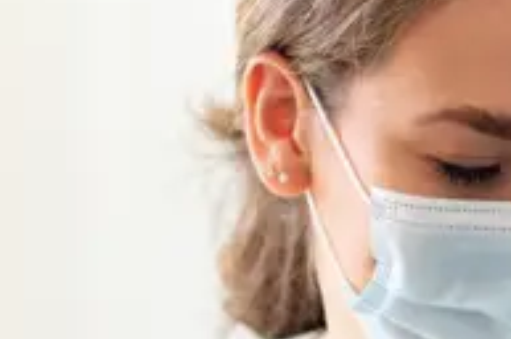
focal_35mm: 160
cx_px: 808
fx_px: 2267
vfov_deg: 8.4
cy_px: 441
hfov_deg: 12.2
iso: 160
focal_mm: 35
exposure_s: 1/160
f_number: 1.8
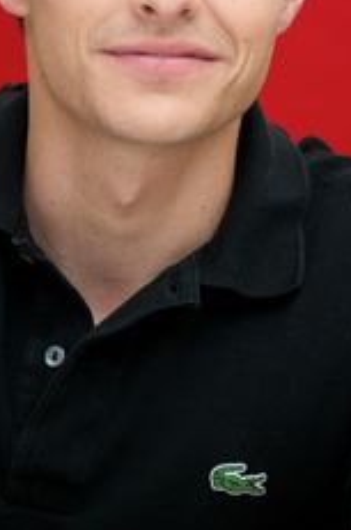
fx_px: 5347
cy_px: 83
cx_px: 188
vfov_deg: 5.7
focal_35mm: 364
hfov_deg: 3.8
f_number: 5.6
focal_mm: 210
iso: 640
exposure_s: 1/60
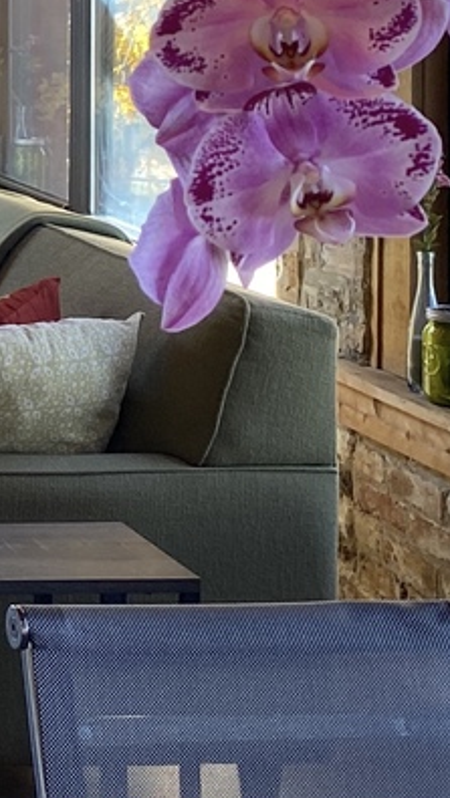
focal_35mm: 103
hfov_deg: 10.1
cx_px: -662
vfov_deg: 19.8
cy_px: -87
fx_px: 2183
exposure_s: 1/120
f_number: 1.8
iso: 80
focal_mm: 4.25
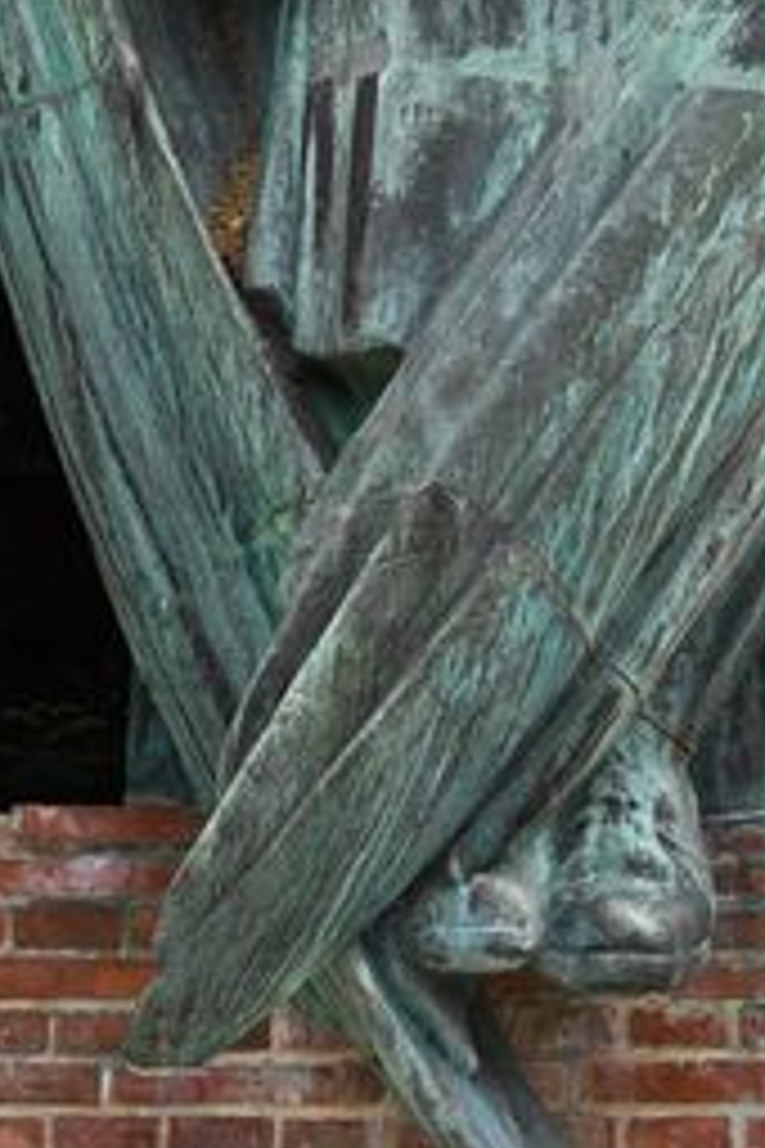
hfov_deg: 10.0
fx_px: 4367
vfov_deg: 14.4
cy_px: -333
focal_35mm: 137
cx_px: 497
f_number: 6.3
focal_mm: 50
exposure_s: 1/160
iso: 64
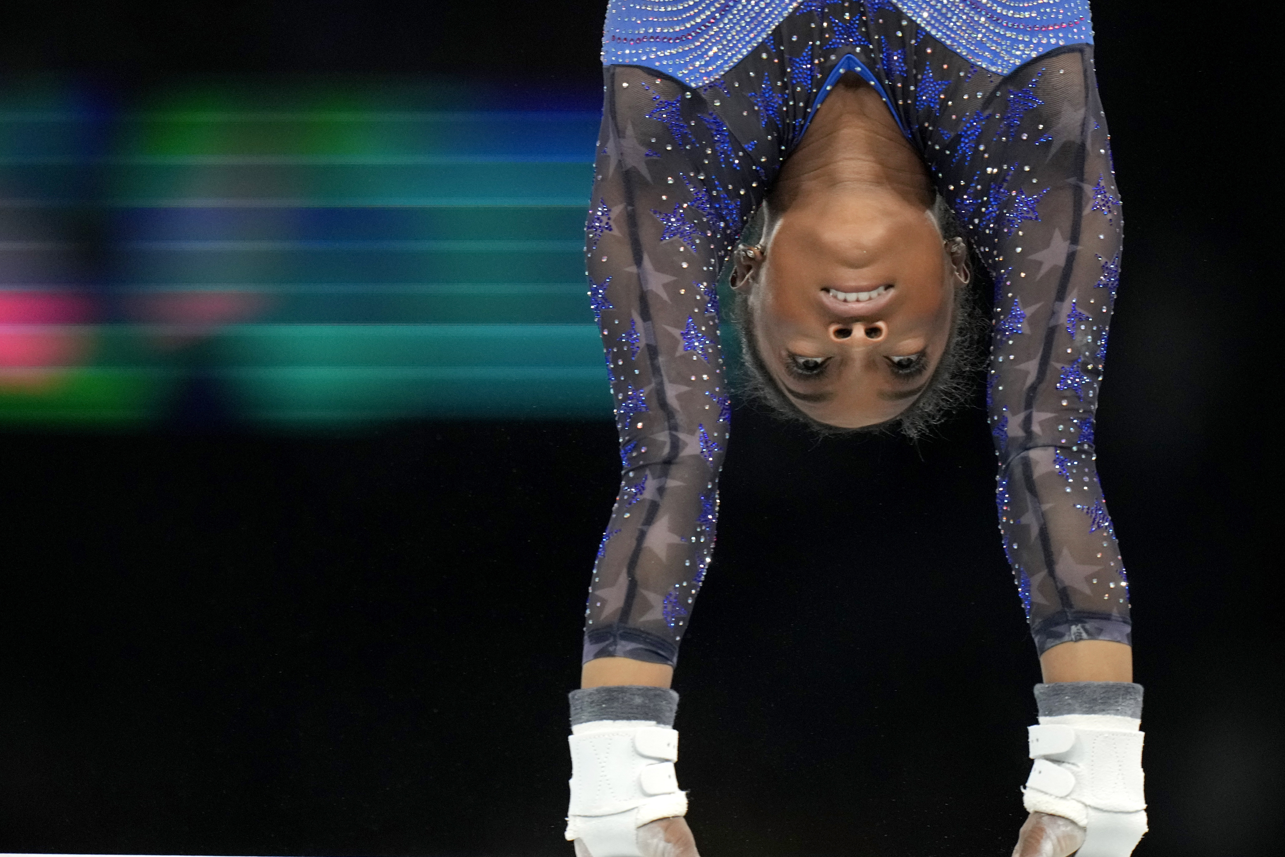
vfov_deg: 2.4
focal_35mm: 562
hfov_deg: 3.7
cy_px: 376
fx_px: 20060
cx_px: 630
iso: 3200
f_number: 2.8
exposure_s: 1/3200
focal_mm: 400
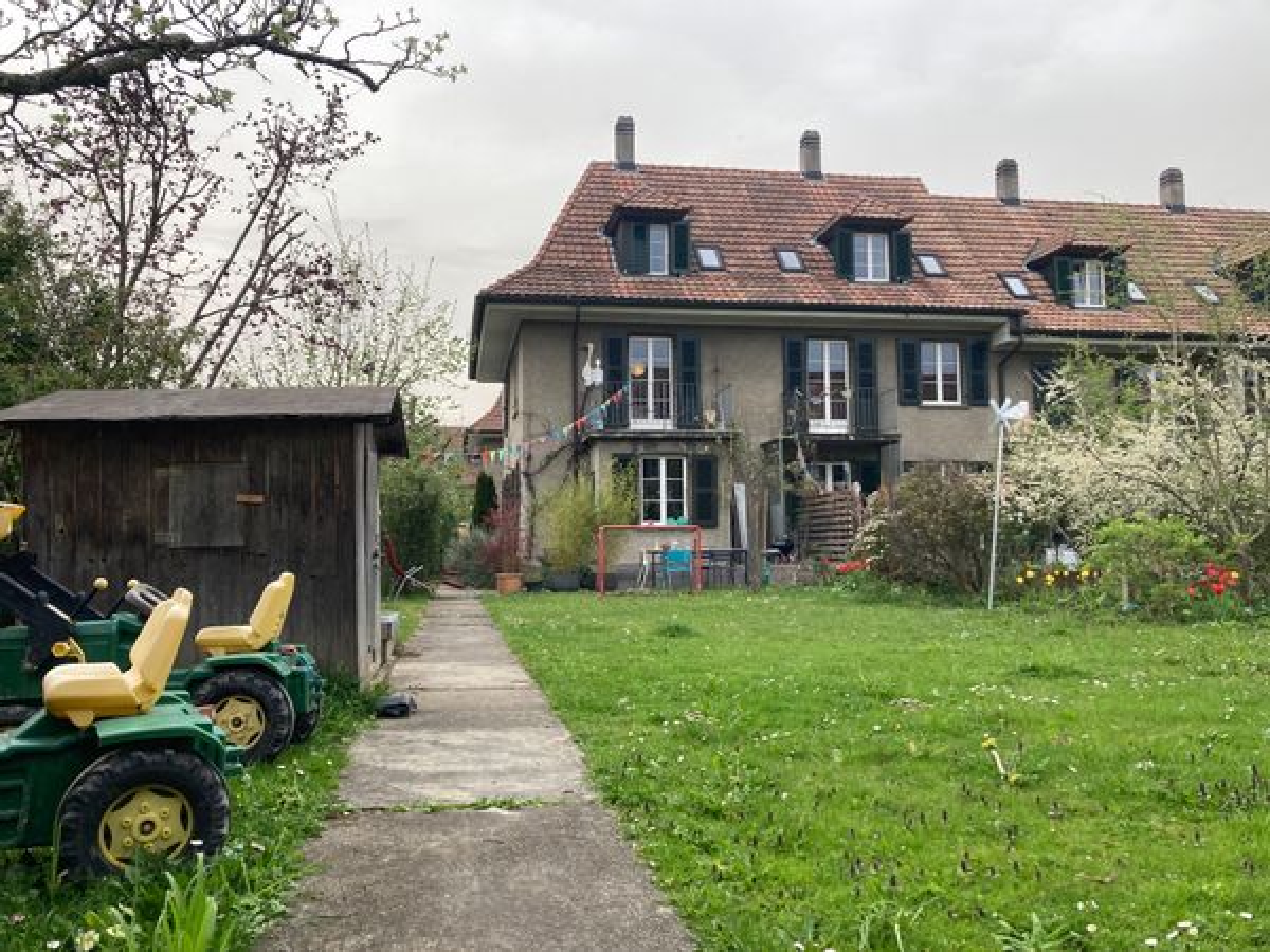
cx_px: 635
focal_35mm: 28
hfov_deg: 63.4
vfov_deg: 49.7
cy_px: 476
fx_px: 1027
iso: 20
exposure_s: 1/242
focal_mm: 3.99
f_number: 1.8
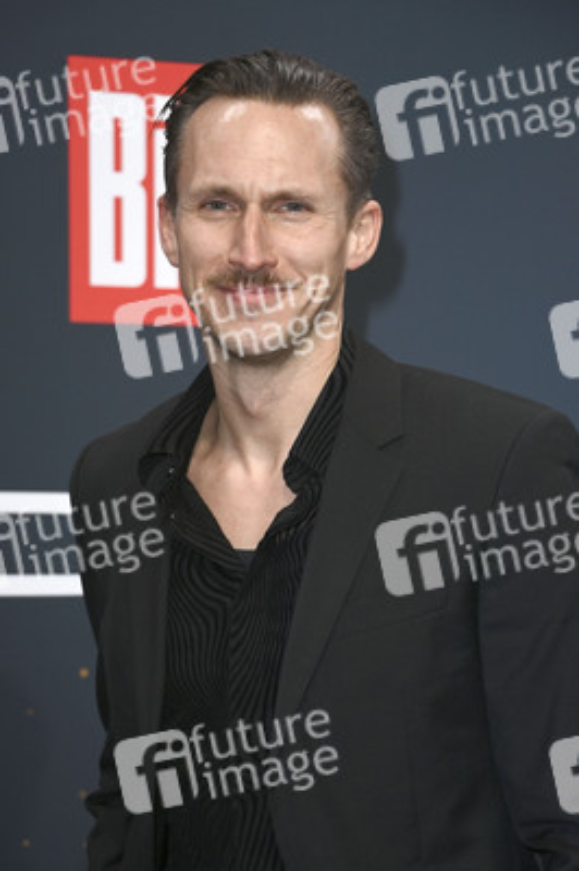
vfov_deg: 18.3
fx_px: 2706
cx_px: 290
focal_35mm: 112
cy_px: 436
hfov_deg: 12.2
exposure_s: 1/250
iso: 320
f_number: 5.6
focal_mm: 112
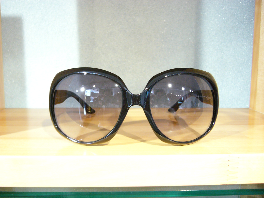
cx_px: 132
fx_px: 267
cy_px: 99
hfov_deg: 52.6
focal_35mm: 35
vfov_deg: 40.7
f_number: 2.8
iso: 200
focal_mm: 5.8
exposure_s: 1/20
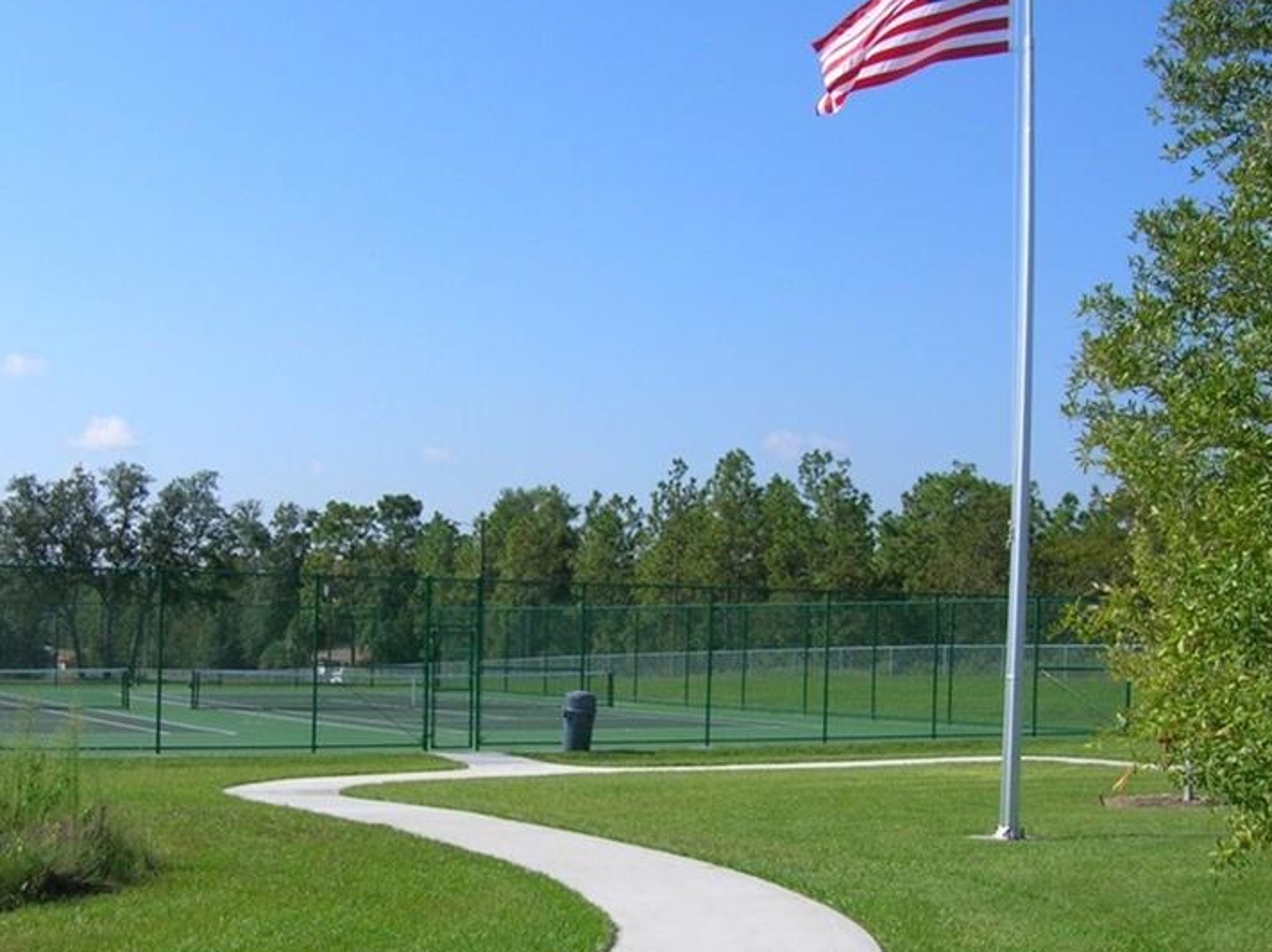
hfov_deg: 38.8
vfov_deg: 29.6
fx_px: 1799
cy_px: 574
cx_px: 512
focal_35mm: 49
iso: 50
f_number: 4.9
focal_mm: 5.7
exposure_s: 1/461
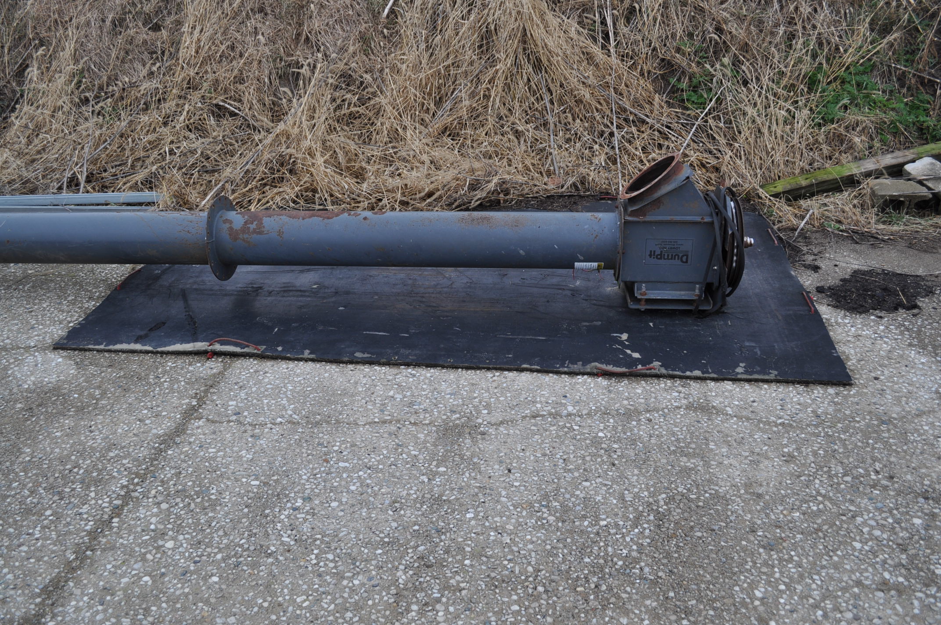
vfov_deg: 43.5
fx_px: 783
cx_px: 470
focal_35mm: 30
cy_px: 312
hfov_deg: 62.0
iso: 200
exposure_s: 1/125
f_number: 5.6
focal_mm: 20
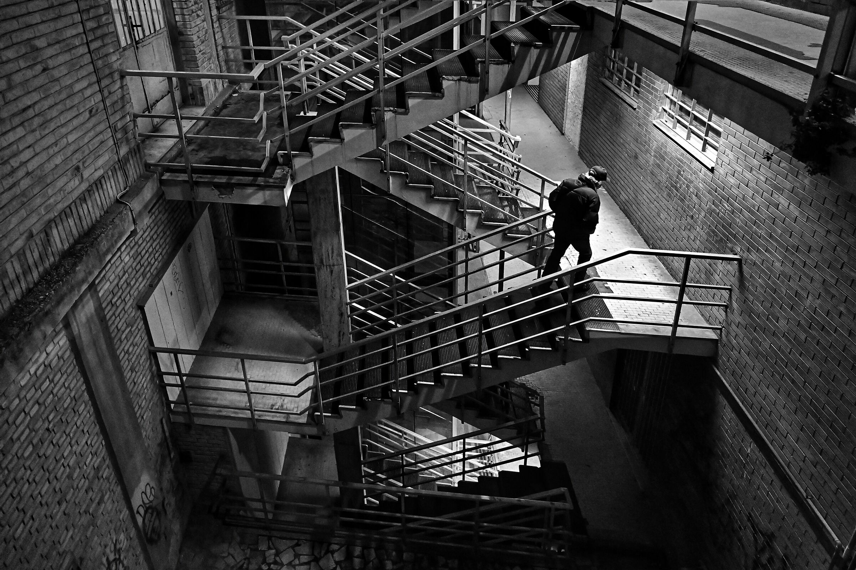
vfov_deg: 53.1
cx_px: 428
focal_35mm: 24
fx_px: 571
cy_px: 285
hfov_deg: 73.7
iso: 10000
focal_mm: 16
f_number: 3.5
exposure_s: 1/125
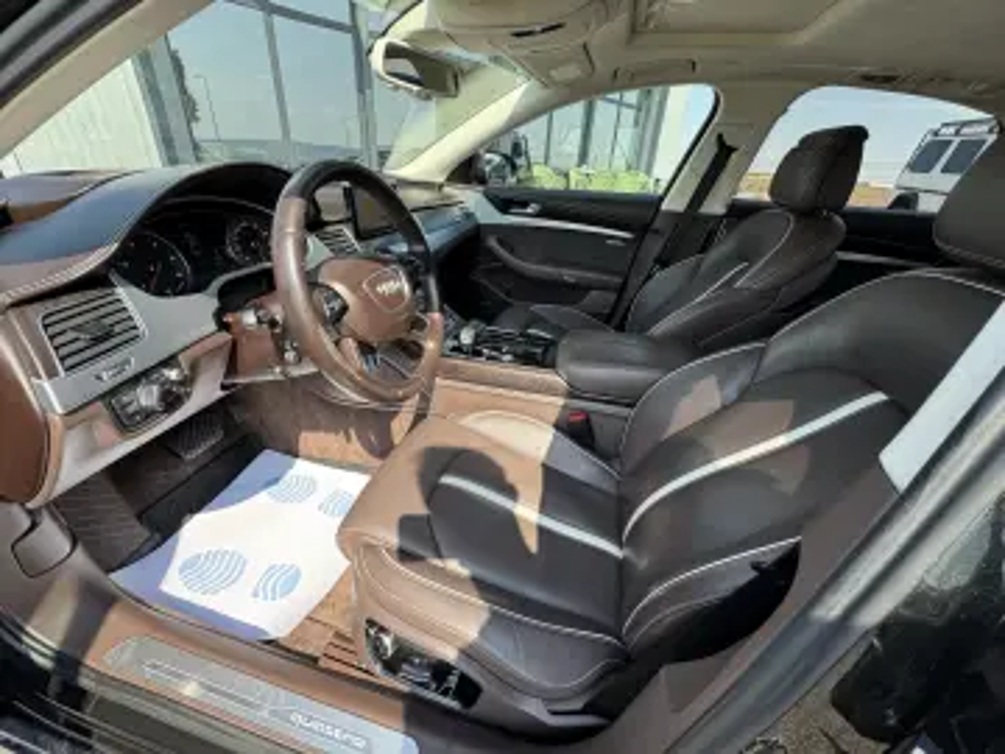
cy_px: 377
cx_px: 502
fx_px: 406
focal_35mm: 14
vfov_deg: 85.7
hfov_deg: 102.1
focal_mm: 2.22
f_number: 2.2
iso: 40
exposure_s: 1/207
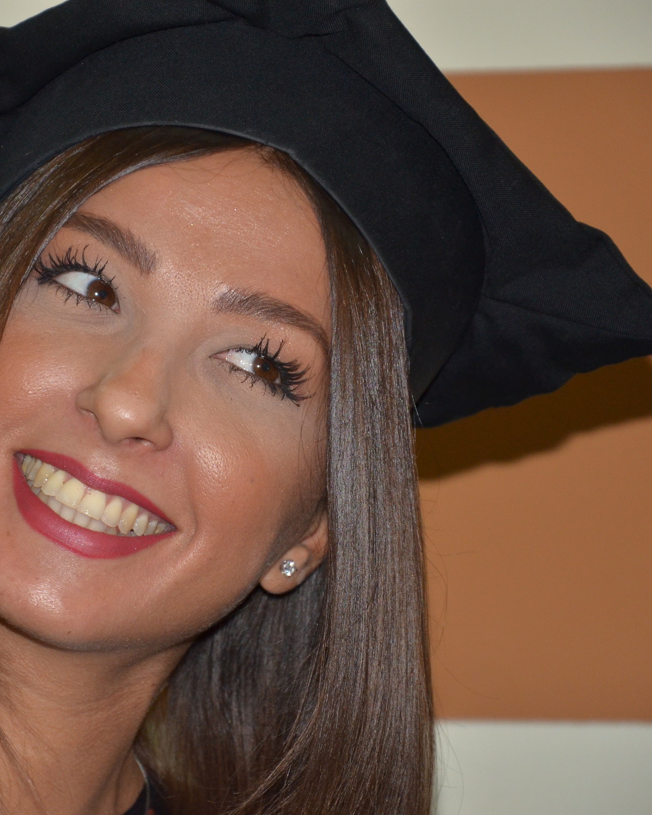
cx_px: 146
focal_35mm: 224
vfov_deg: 8.6
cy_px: 408
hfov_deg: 6.9
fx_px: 5395
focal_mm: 105
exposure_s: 1/60
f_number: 5.6
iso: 800
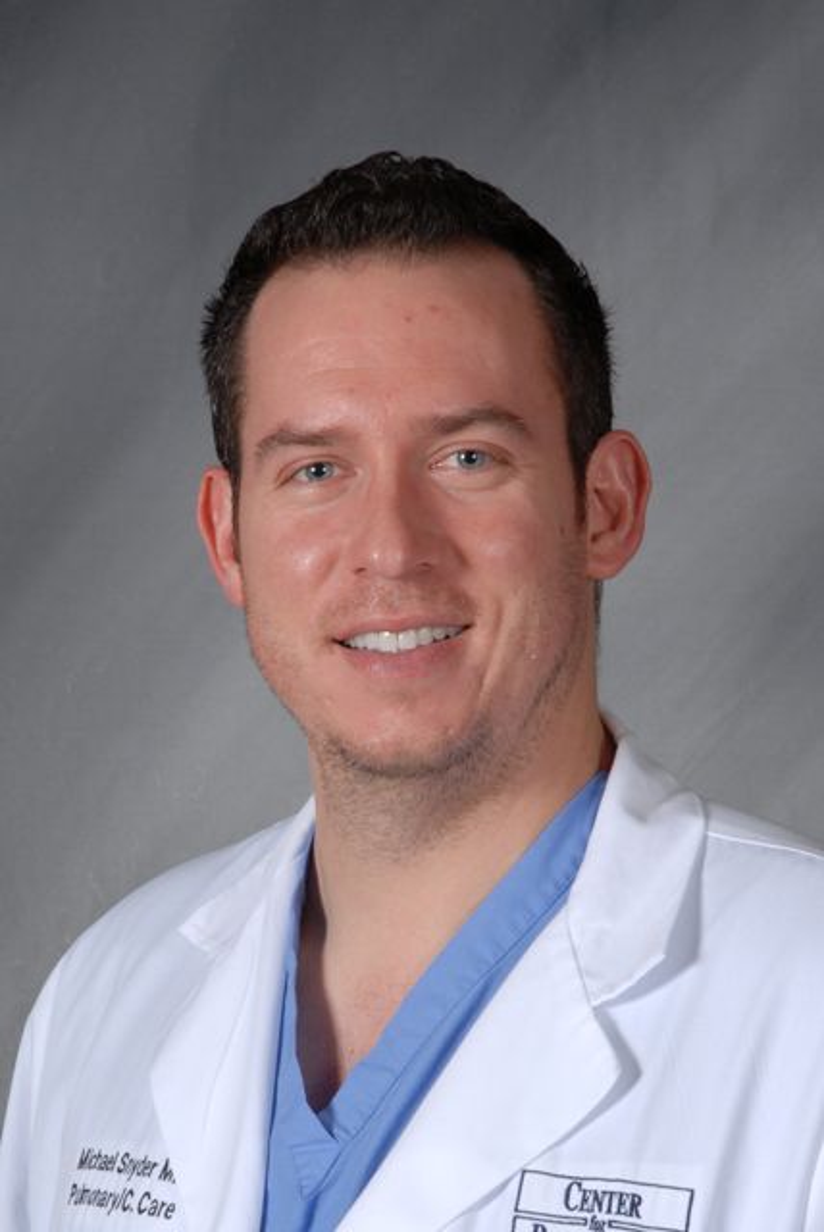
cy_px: 616
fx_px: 3597
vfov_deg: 19.4
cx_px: 412
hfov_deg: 13.1
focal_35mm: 105
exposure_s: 1/125
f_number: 13
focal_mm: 70
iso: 100
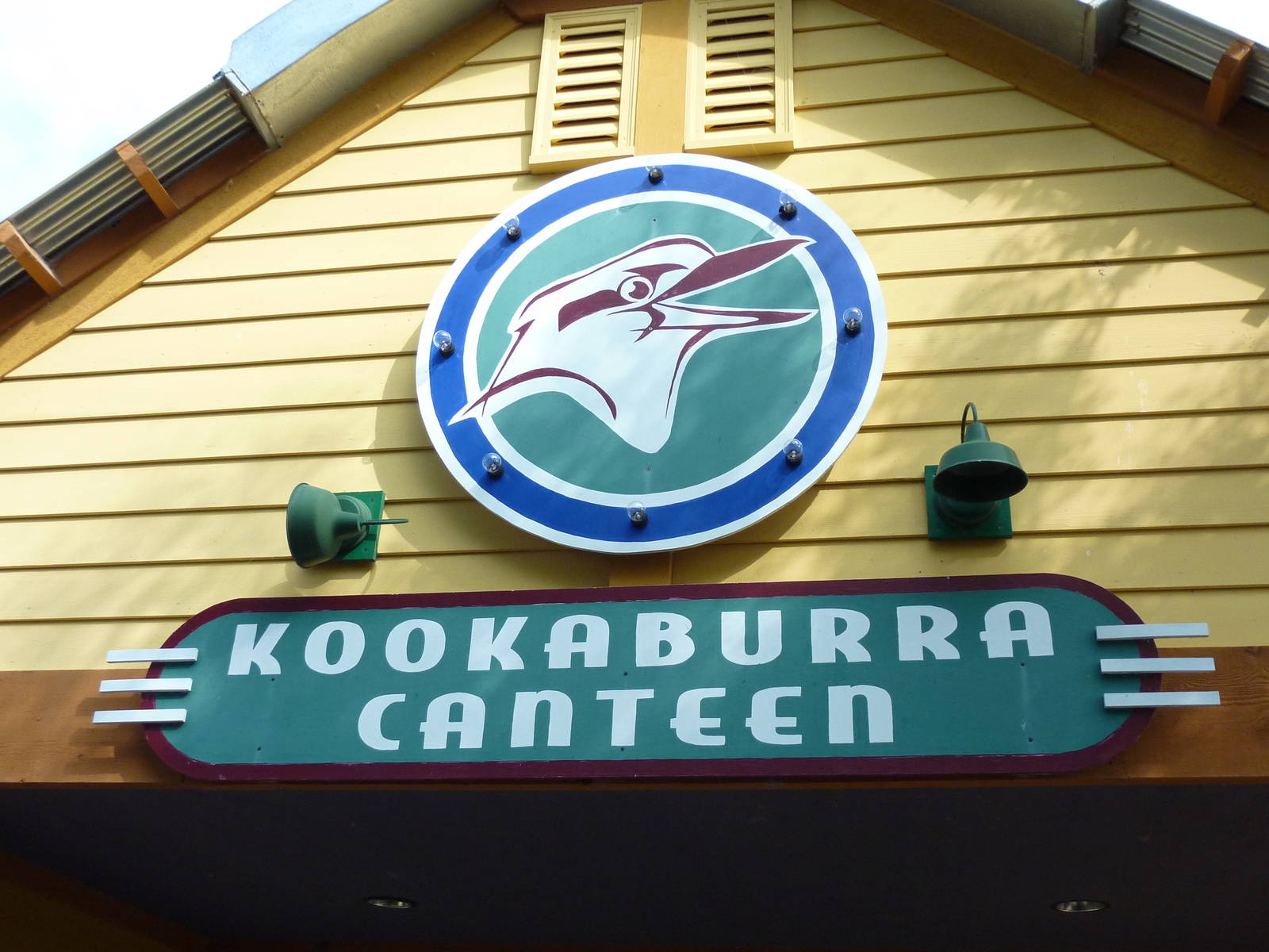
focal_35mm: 37
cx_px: 634
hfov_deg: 50.1
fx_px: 1356
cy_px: 476
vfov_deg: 38.7
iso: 160
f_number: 3.6
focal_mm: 6.1
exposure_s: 1/500
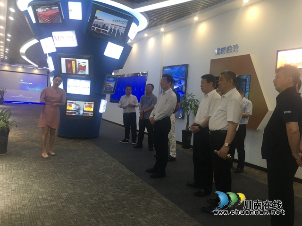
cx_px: 151
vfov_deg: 48.2
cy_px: 113
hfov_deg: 61.7
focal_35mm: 29
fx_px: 253
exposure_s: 1/17
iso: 32
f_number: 2.2
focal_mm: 4.15
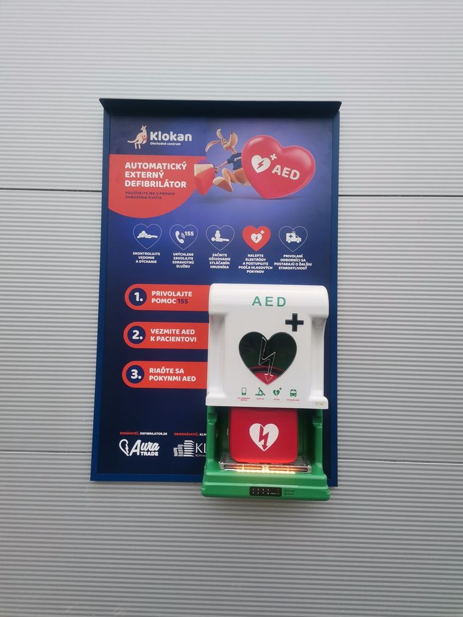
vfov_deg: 67.3
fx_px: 464
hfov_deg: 53.1
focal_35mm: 26
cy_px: 308
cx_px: 232
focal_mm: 4.75
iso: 50
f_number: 1.8
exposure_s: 1/136
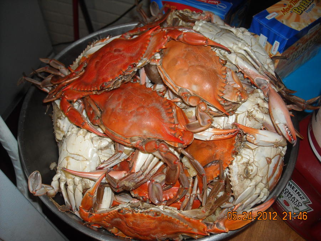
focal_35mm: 35
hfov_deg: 52.6
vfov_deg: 40.7
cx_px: 160
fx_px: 325
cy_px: 120
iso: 200
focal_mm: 5.7
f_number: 2.8
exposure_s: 1/60
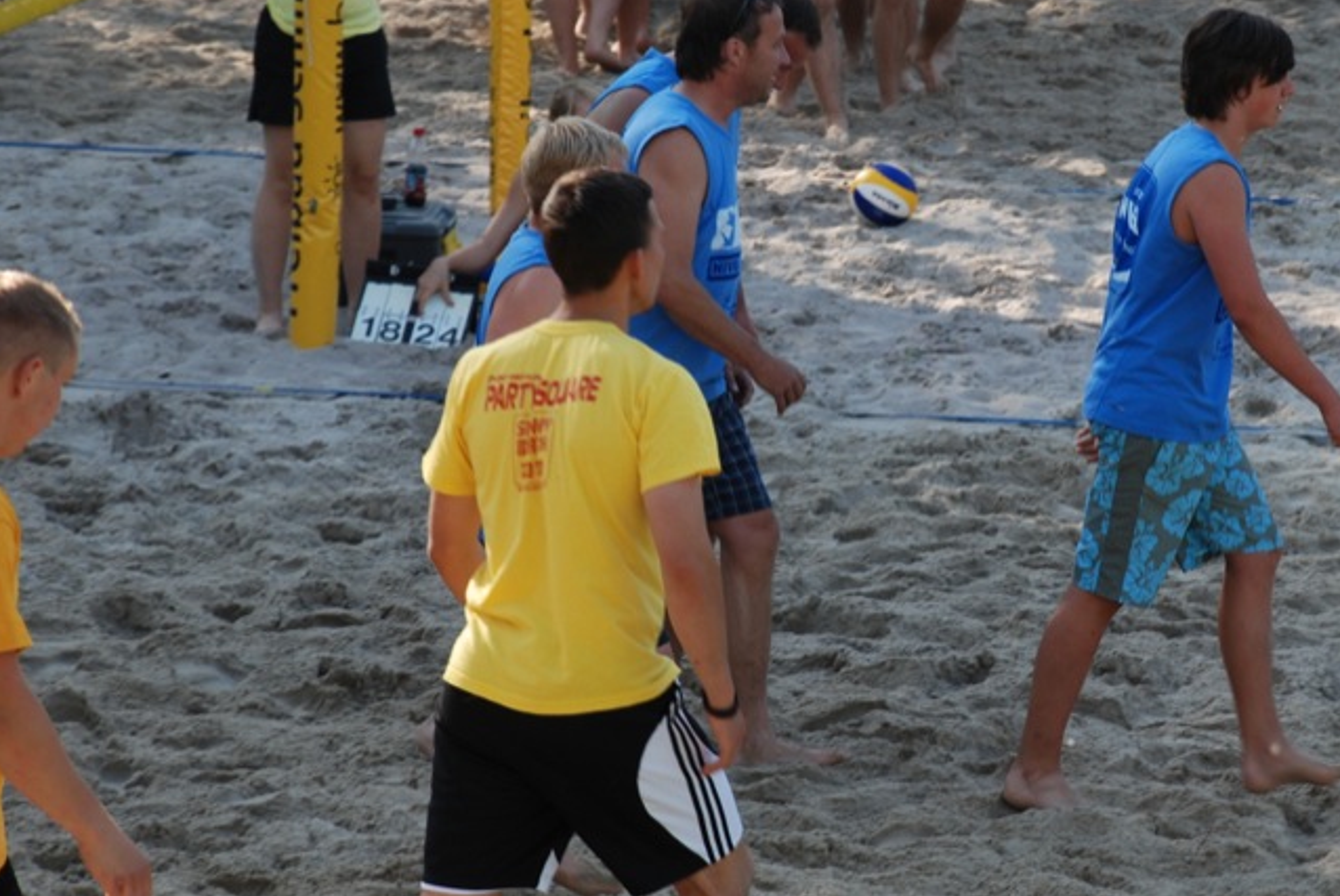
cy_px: 375
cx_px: 1006
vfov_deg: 6.0
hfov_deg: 9.0
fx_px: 8526
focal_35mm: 229
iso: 200
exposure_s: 1/125
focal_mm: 95
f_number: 5.6
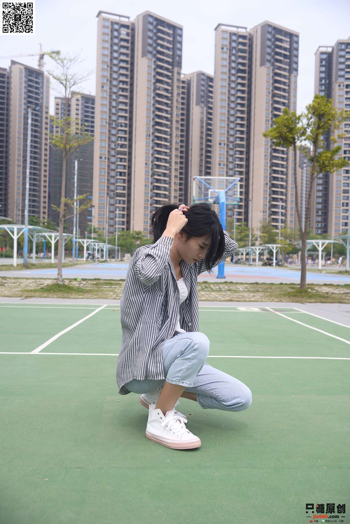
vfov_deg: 54.4
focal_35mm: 35
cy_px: 262
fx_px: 510
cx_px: 175
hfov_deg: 37.9
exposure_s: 1/500
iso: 100
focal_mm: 35
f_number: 5.6
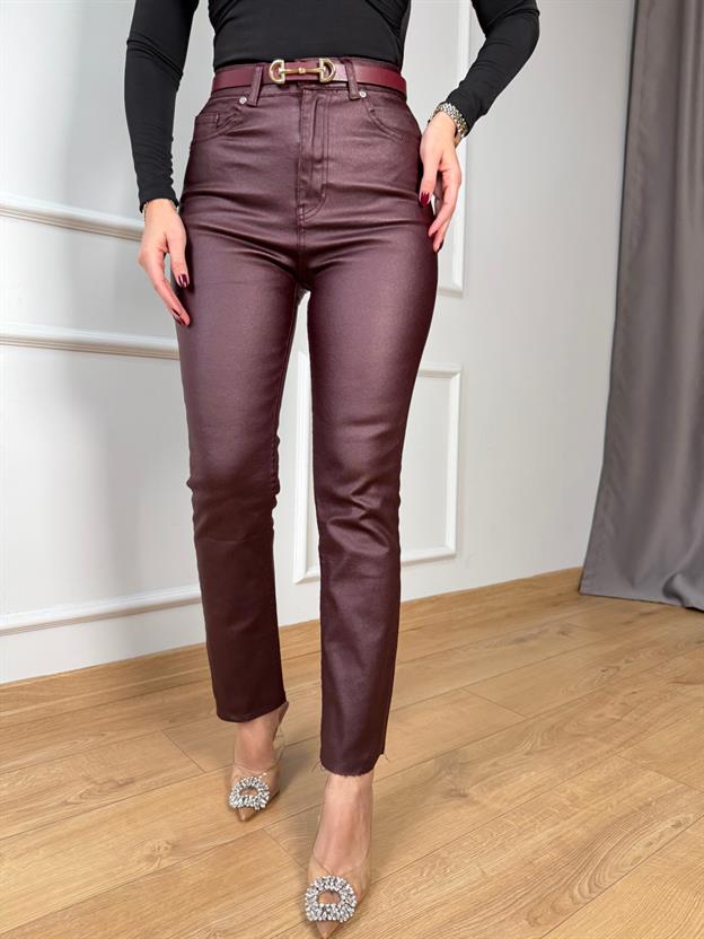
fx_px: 651
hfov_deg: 56.8
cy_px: 470
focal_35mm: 24
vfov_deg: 71.6
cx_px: 352
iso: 200
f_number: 1.78
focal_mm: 6.76
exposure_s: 1/100
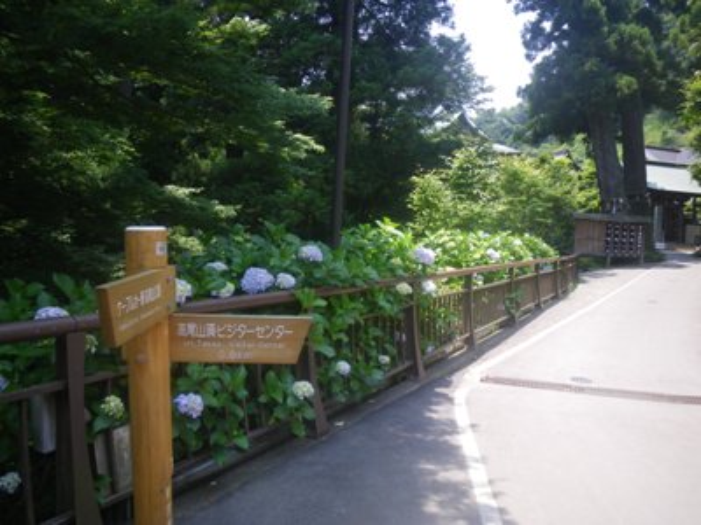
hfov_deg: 63.4
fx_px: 567
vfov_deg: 49.7
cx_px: 350
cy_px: 262
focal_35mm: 28
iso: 50
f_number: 3.5
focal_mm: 5
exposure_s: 1/125
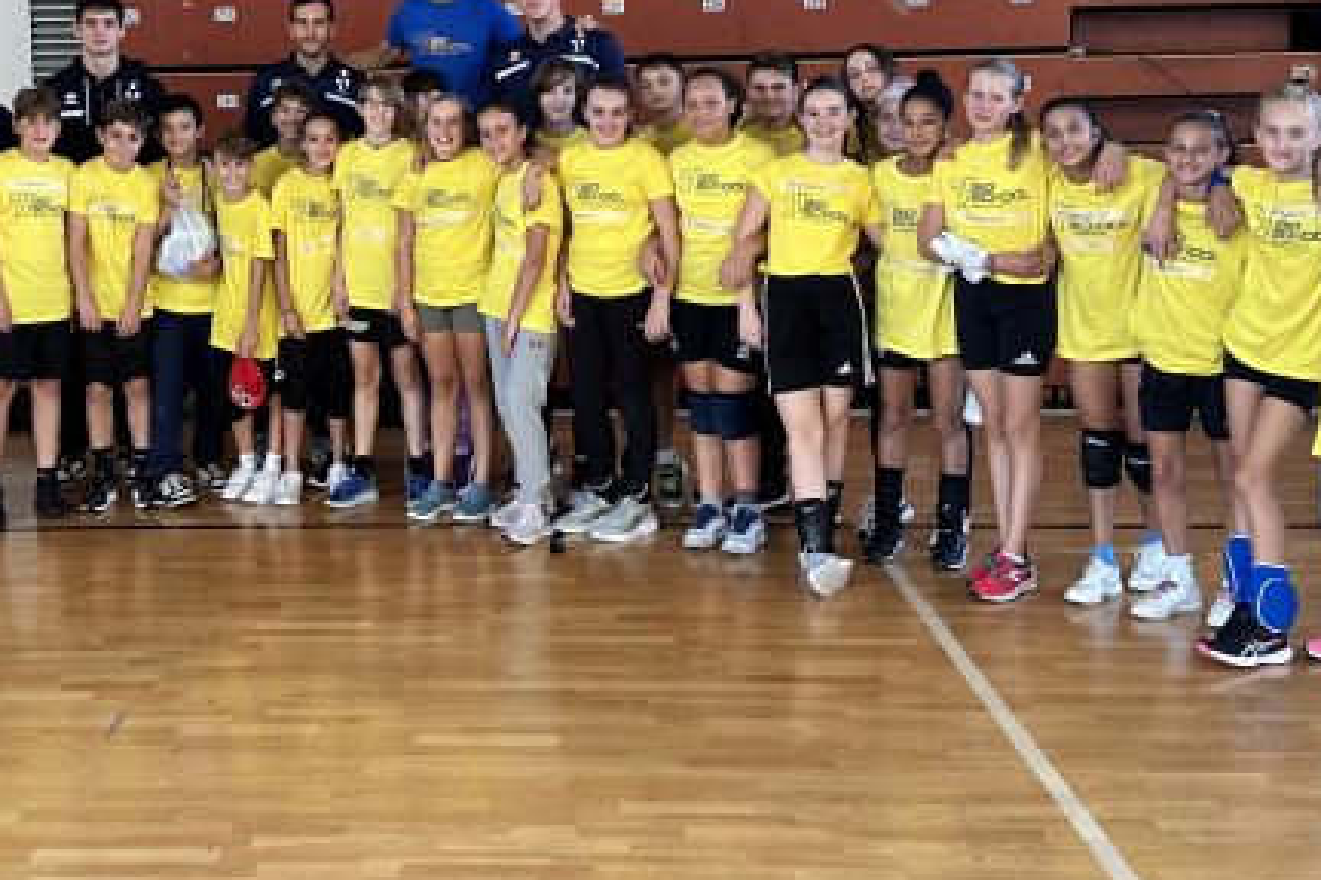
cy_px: 215
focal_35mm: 52
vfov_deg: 25.7
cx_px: 434
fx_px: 1908
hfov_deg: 37.7
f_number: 1.78
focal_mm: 6.86
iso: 100
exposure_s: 1/100
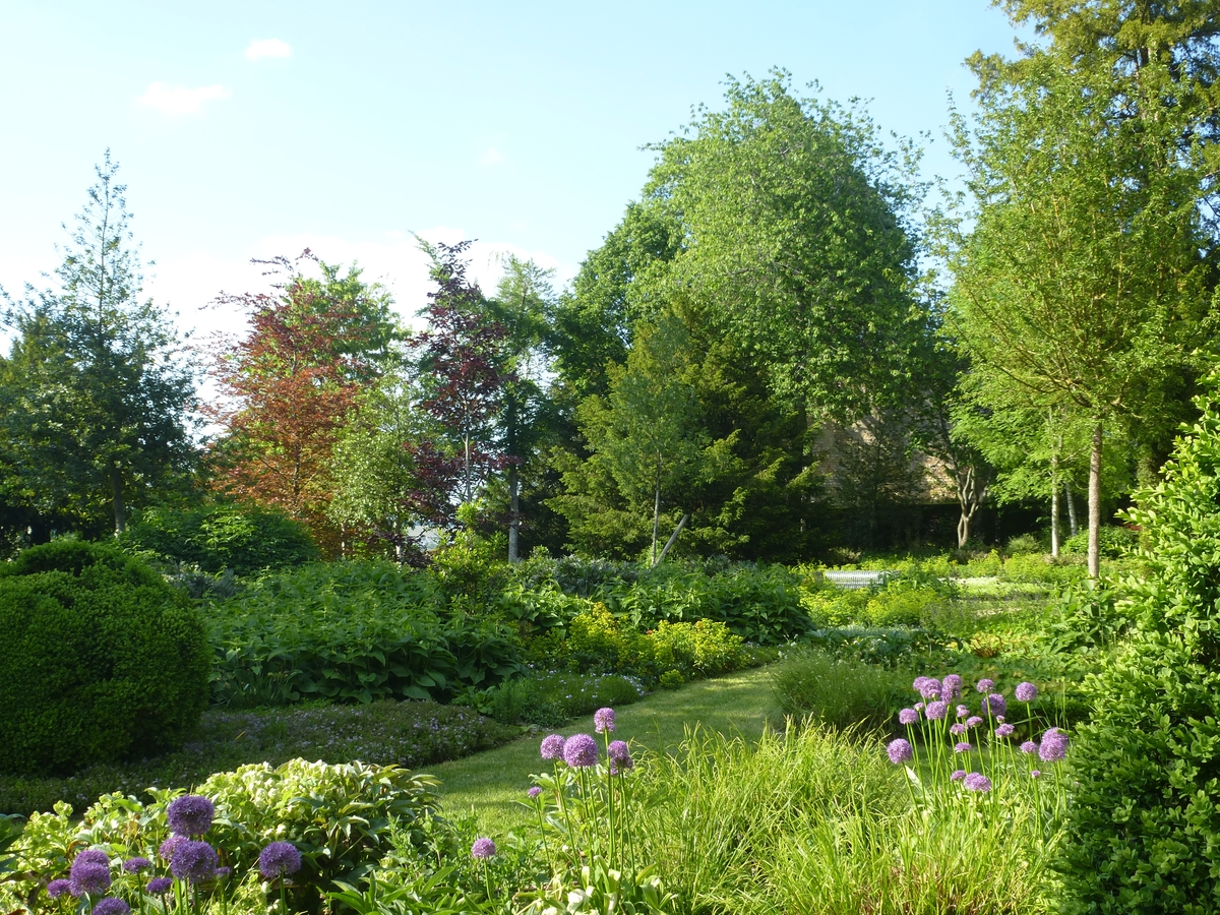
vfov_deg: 36.8
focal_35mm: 39
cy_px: 458
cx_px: 610
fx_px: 1375
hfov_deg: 47.9
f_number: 3.8
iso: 100
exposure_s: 1/250
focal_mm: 6.8
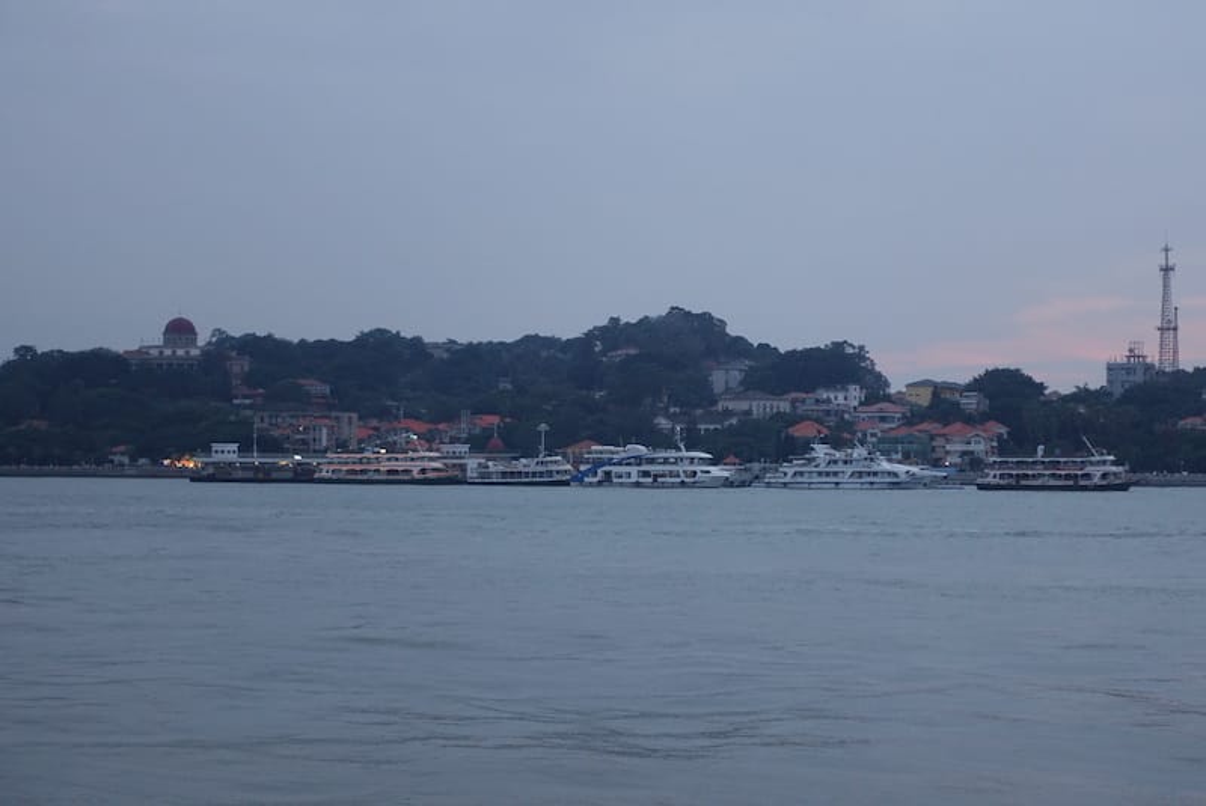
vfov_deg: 19.5
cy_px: 403
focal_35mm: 70
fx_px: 2347
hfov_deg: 28.8
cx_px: 603
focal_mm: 25.7
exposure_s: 1/80
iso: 400
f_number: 2.8
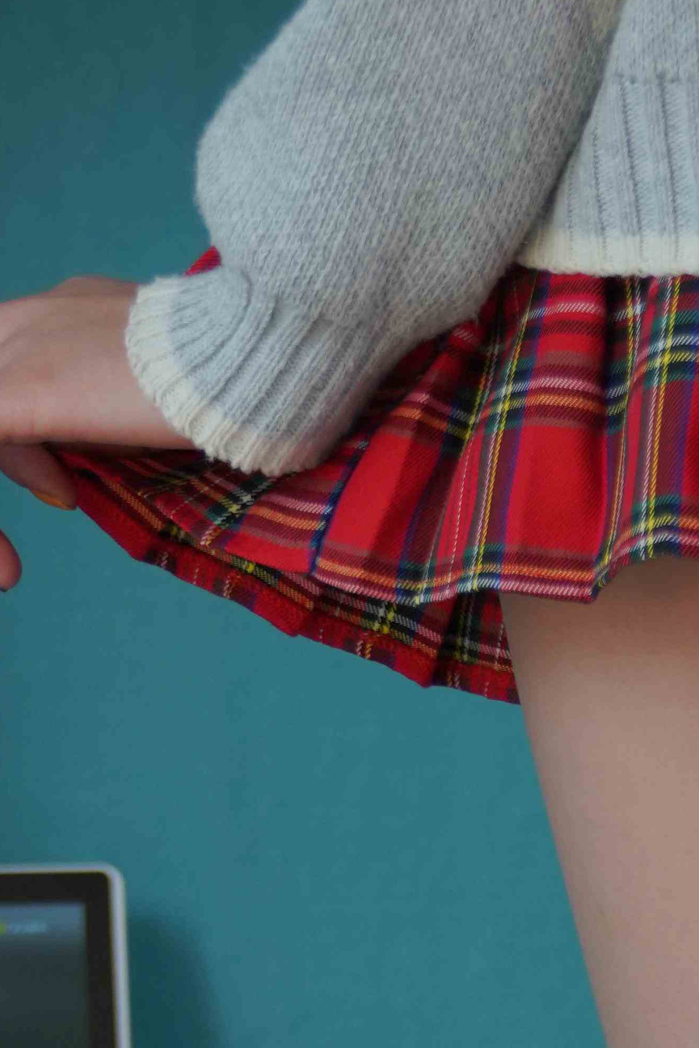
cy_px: 1626
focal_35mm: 156
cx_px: 1024
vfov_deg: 12.4
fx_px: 4542
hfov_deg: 8.6
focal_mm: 39
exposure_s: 1/200
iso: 320
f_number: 2.8
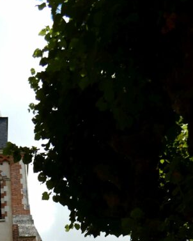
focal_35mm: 53
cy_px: 308
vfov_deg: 29.1
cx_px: -15
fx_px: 378
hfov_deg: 26.6
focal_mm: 3.6
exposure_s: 1/2000
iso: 80
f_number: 2.8
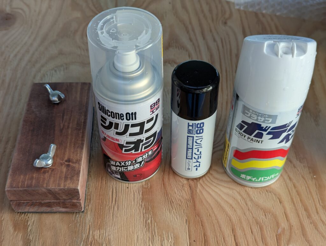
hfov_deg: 39.6
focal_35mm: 48
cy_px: 123
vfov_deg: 30.3
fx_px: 453
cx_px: 163
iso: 44
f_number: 1.85
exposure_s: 1/204
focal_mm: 6.81
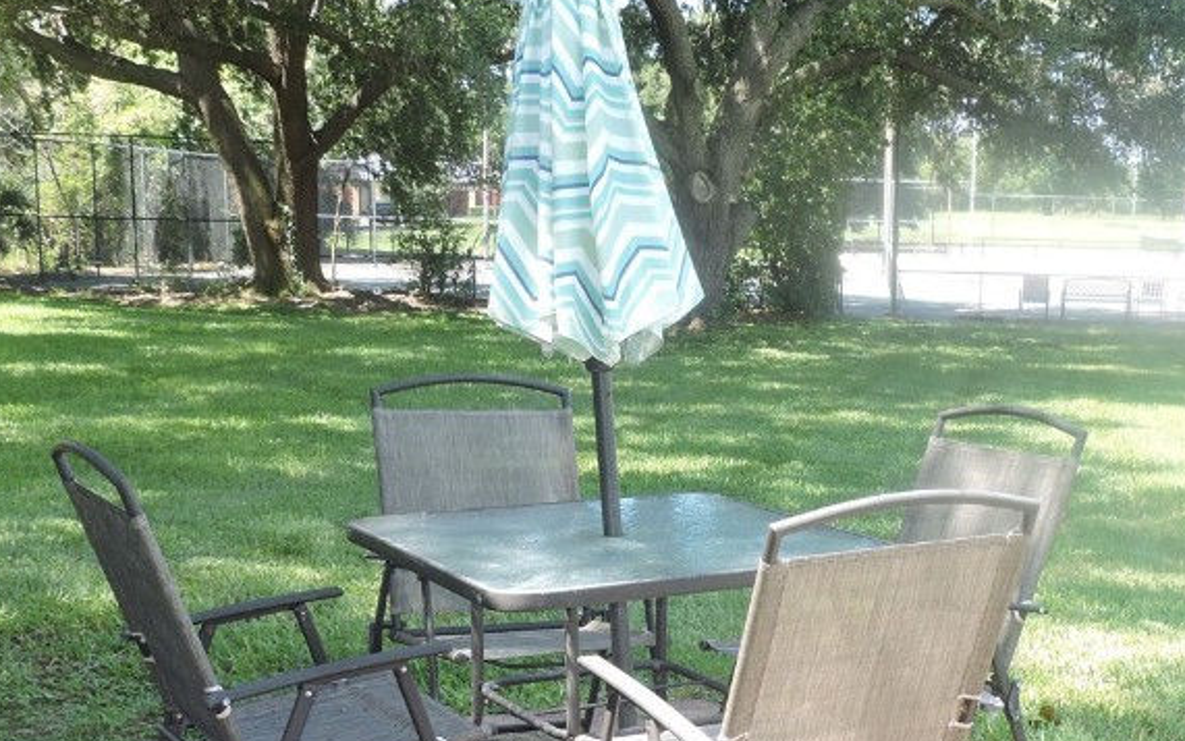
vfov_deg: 22.6
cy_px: 536
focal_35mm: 57
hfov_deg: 35.5
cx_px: 739
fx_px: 1841
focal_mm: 5.4
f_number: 3.1
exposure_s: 1/125
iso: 100
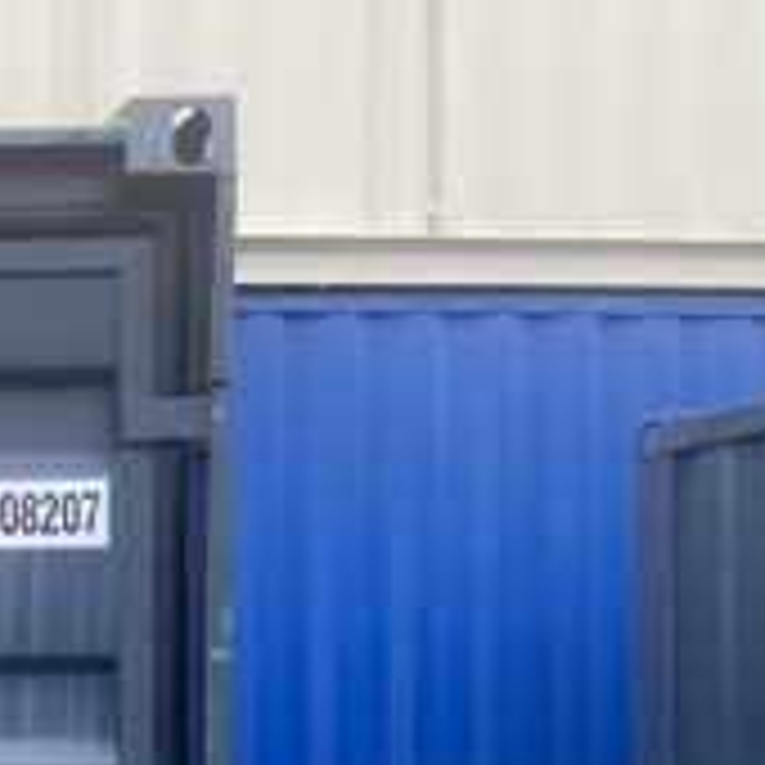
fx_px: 2025
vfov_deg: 20.7
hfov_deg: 17.7
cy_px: 756
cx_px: -562
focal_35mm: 81
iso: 40
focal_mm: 4.25
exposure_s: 1/122
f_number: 1.8
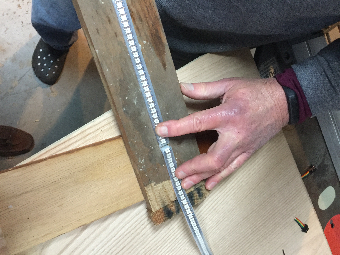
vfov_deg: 48.2
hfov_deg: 61.7
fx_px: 285
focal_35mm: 29
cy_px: 128
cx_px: 170
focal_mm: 4.15
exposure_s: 1/10
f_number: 2.2
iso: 125
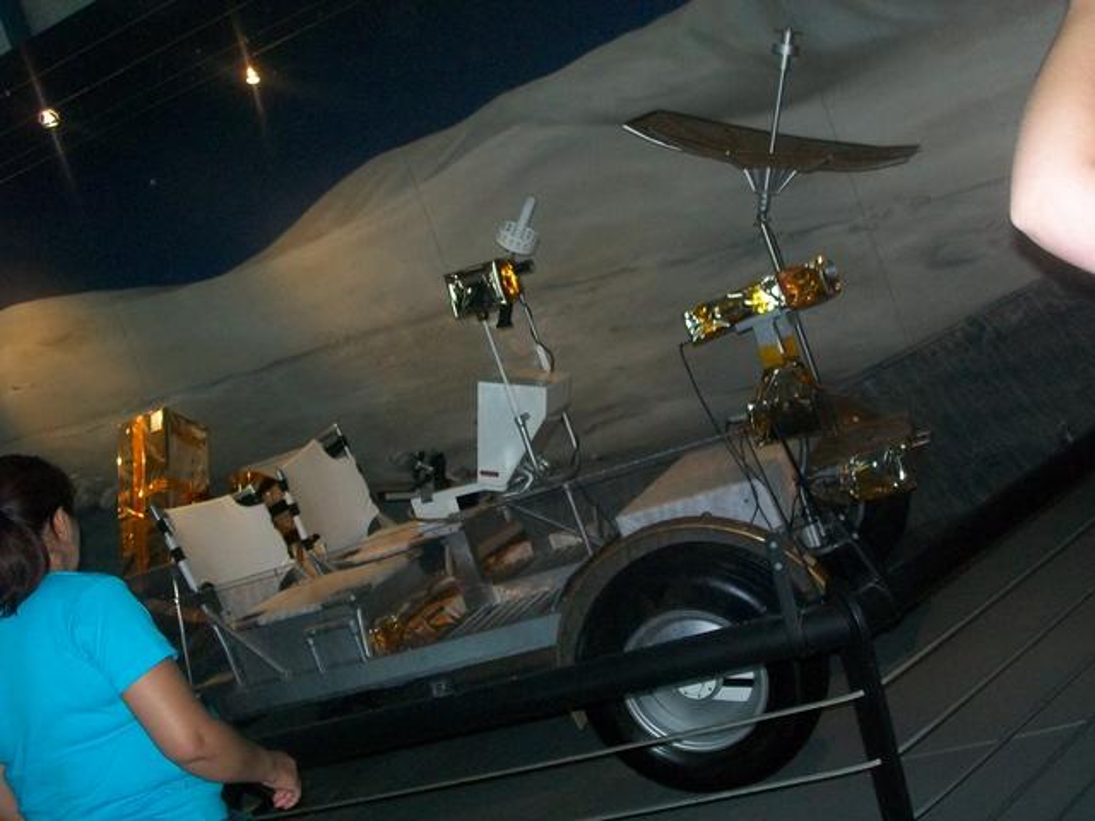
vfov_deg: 32.2
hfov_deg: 42.1
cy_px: 410
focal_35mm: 45
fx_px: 1423
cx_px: 548
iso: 160
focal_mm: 7.6
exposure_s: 1/80
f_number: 3
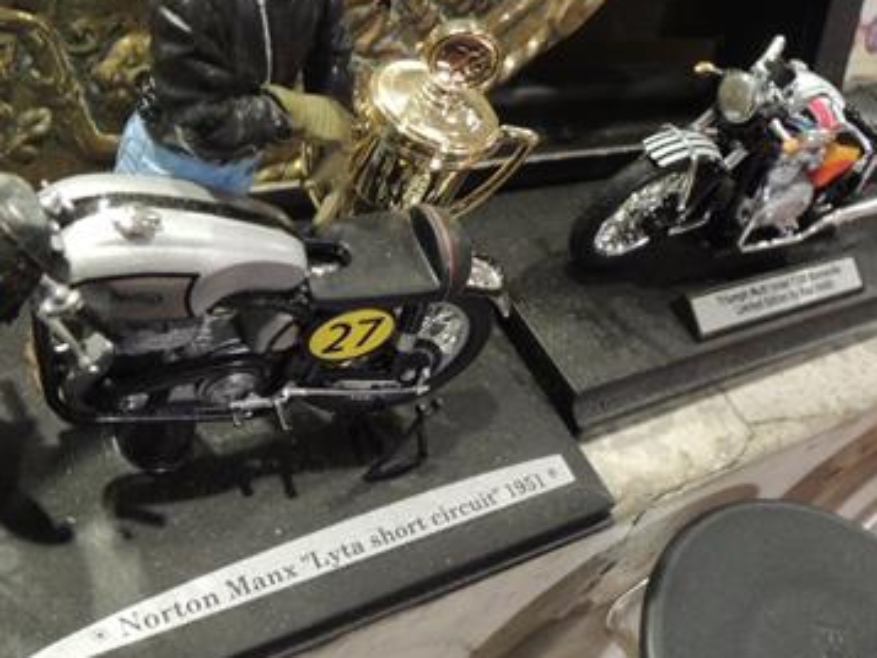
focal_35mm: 43
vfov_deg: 33.4
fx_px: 1090
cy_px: 238
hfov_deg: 43.4
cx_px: 567
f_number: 2.8
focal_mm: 4.3
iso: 400
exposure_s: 1/10
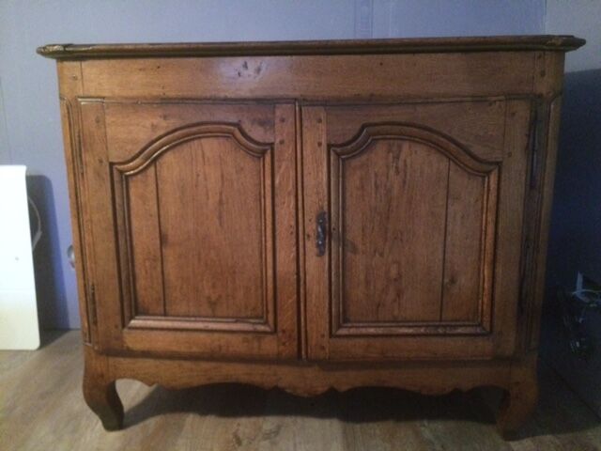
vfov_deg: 48.2
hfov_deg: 61.7
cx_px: 300
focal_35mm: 29
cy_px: 226
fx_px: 503
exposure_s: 1/17
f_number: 2.2
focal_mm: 4.15
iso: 640
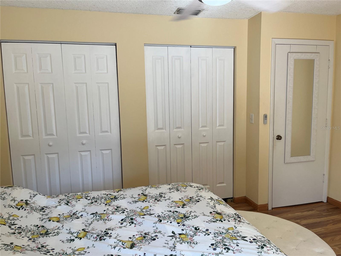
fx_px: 256
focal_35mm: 26
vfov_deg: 53.1
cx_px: 170
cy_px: 128
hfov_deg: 67.3
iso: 64
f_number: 1.6
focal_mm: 5.1
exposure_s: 1/122
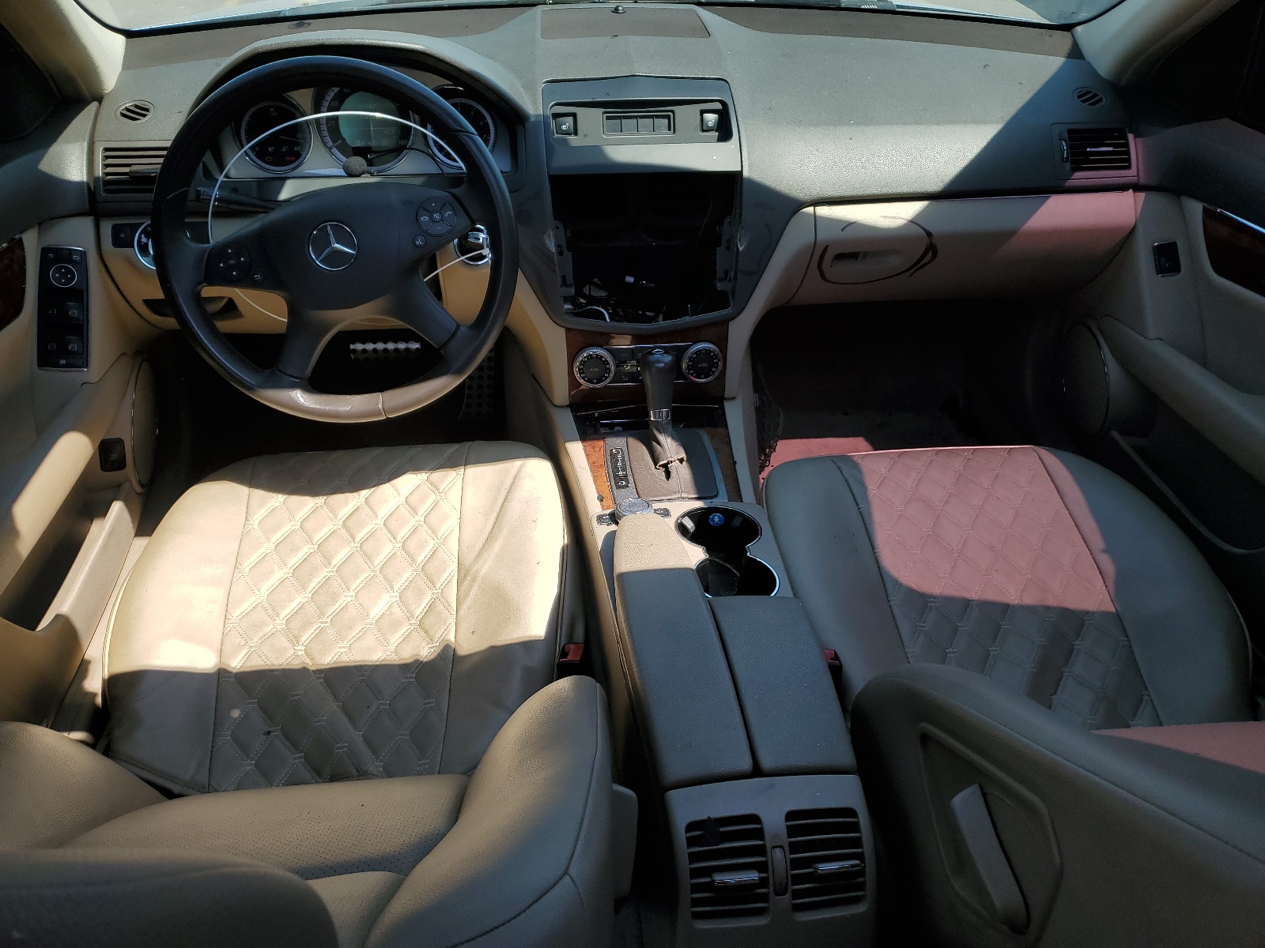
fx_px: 950
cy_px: 474
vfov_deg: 53.1
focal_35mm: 26
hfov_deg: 67.3
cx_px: 632
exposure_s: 1/1667
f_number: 1.5
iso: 50
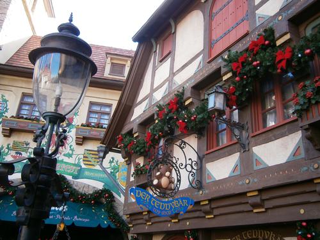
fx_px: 287
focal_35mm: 31
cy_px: 120
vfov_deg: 45.4
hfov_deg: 58.4
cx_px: 160
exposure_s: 1/100
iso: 80
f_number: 2.9
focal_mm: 5.5
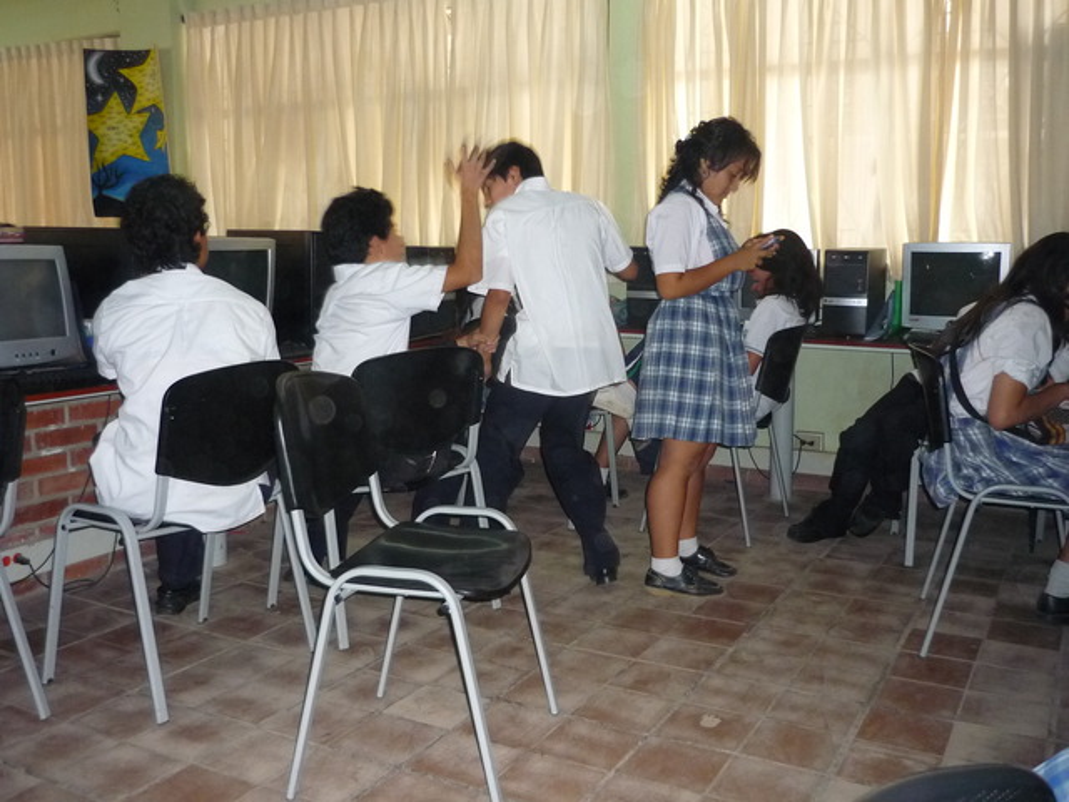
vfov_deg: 42.9
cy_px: 401
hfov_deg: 55.4
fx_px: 1019
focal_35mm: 33
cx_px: 534
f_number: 2.8
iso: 400
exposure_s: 1/30
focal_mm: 5.5
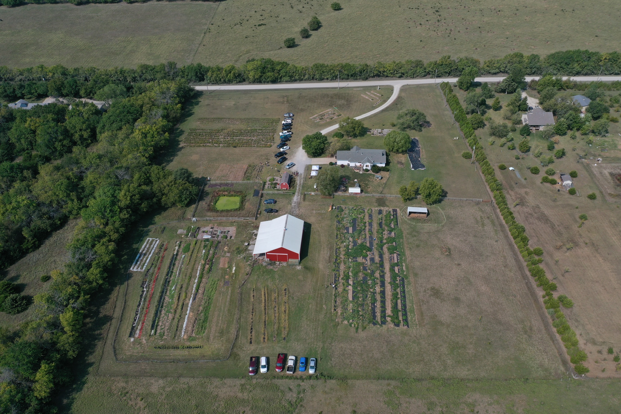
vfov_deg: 46.4
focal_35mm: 28
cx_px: 310
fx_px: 483
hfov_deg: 65.5
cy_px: 207
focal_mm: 10.26
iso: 100
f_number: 6.3
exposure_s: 1/640
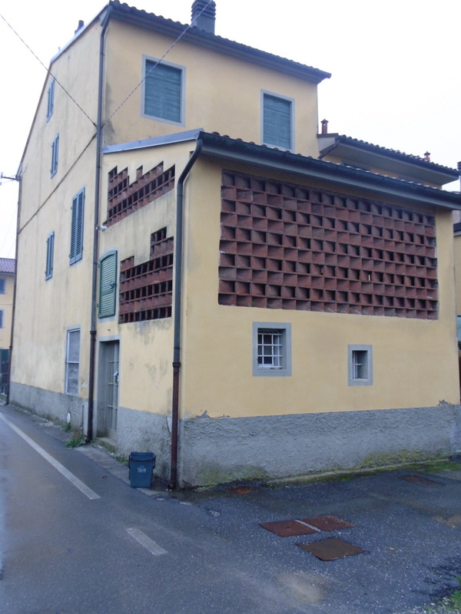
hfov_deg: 48.2
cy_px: 307
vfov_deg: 61.7
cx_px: 230
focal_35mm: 29
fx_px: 515
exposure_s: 1/60
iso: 100
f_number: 3.2
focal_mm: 5.3
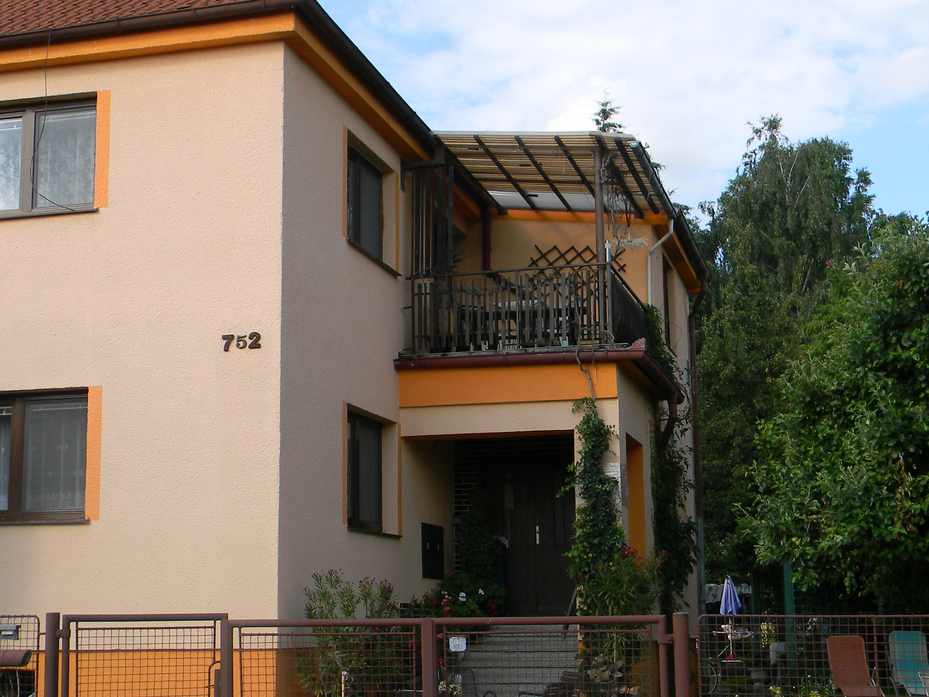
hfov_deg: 34.3
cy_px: 362
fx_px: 1503
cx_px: 421
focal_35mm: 56
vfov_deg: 26.1
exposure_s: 1/423
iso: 80
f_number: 3.7
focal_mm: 6.4
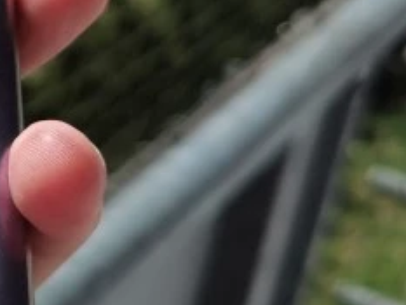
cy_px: -23
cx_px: -286
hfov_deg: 13.4
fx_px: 1572
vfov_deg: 10.9
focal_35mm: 134
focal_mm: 5.56
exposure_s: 1/5128
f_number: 1.6
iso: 50
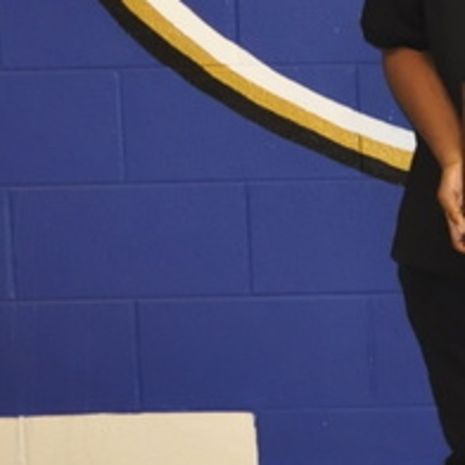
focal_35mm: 136
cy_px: -128
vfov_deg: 12.5
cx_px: 916
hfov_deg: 11.6
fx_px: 2069
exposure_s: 1/60
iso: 800
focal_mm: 21
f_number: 3.8
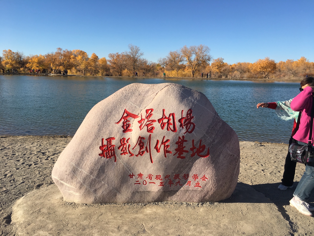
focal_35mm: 29
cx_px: 157
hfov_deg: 61.7
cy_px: 118
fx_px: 263
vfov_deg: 48.2
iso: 25
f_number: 2.2
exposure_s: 1/1399
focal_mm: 4.15
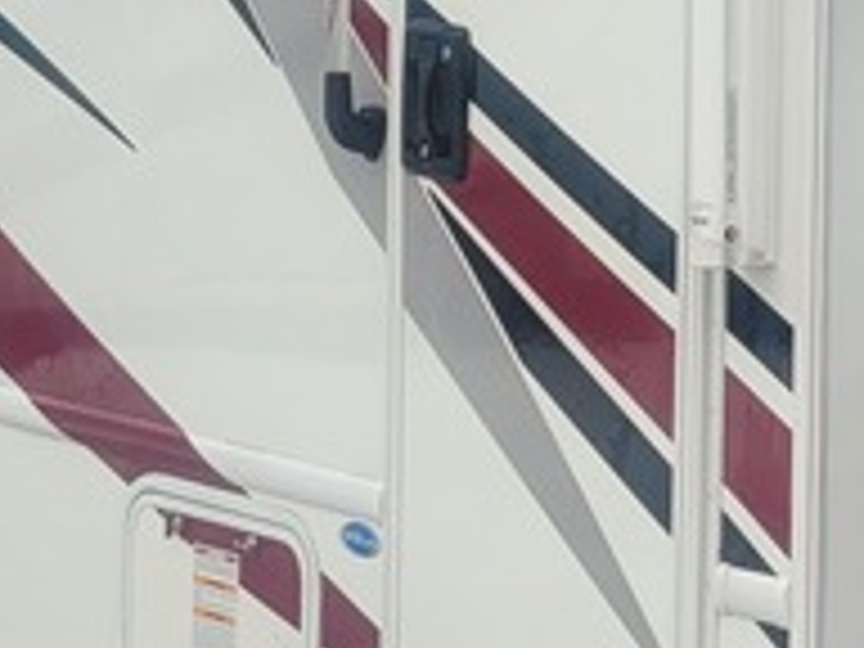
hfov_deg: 13.2
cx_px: 1418
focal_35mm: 139
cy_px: 72
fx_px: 3469
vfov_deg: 10.6
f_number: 1.8
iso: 40
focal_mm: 5.4
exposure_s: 1/173
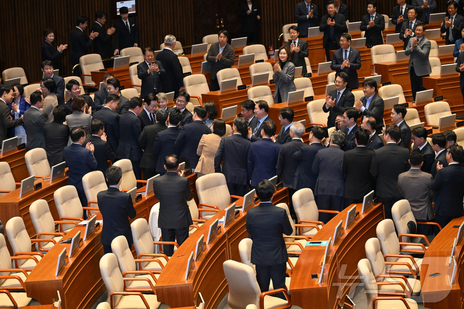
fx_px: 1482
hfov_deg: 17.8
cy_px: 154
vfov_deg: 11.9
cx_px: 232
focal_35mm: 115
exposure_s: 1/250
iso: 3200
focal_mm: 115
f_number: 6.3
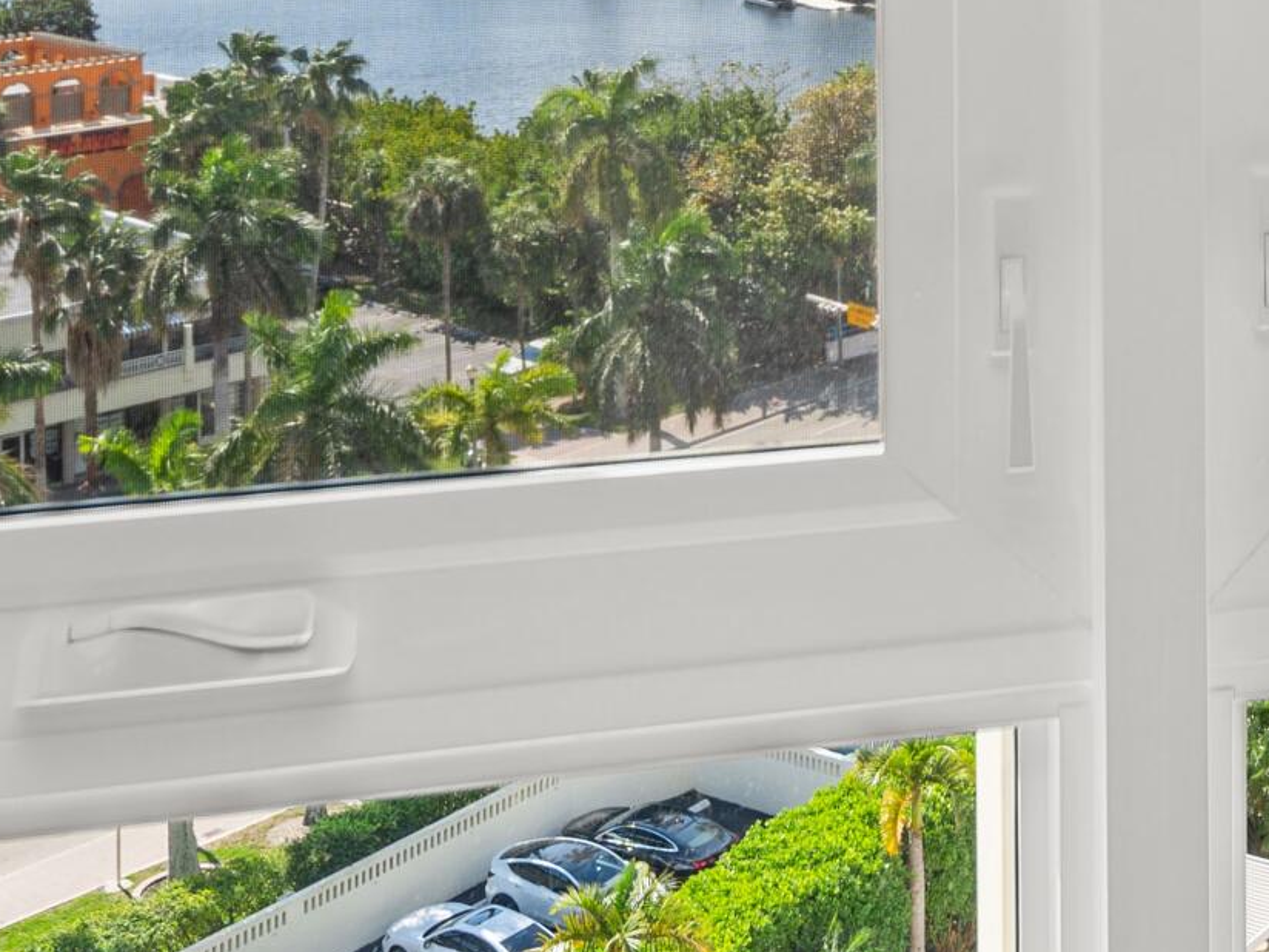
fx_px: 2566
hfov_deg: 26.5
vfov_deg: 18.8
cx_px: 1226
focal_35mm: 70
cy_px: -424
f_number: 8
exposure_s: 1/60
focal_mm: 20
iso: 100
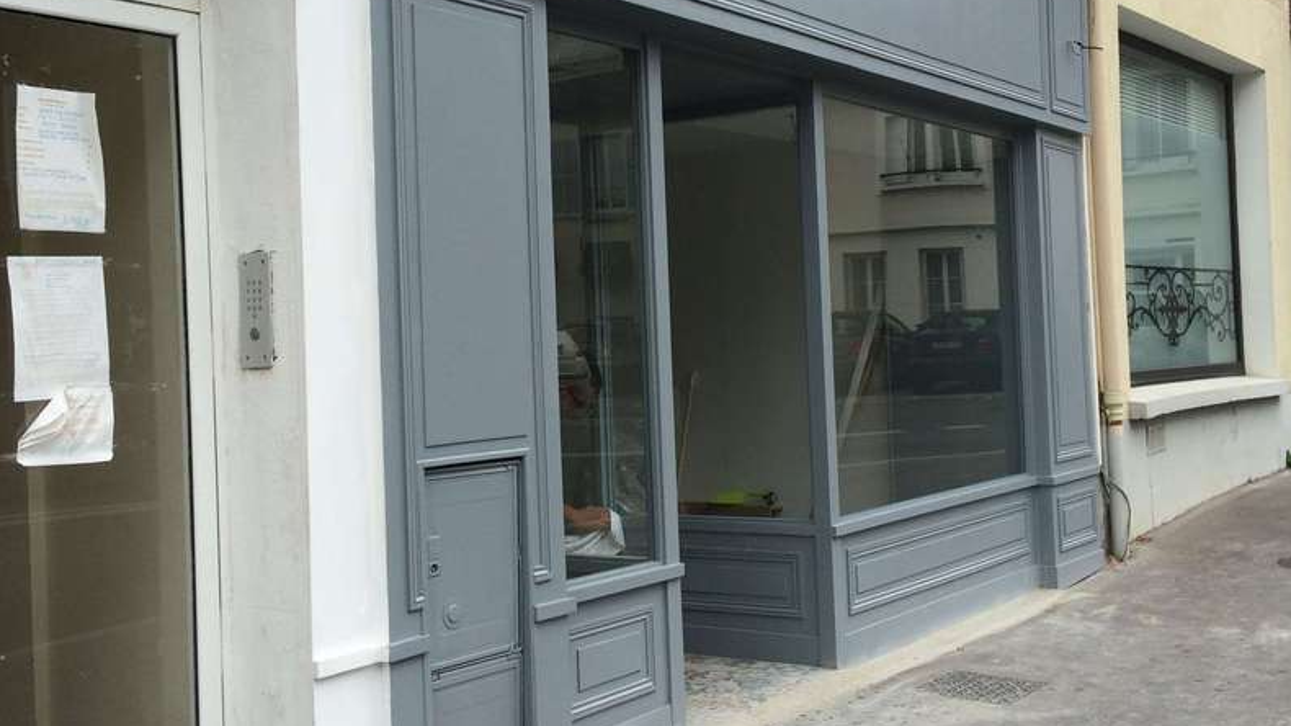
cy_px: 309
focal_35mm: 32
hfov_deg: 61.0
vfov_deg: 36.6
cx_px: 652
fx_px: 1095
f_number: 2.2
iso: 32
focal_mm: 4.15
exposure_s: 1/500
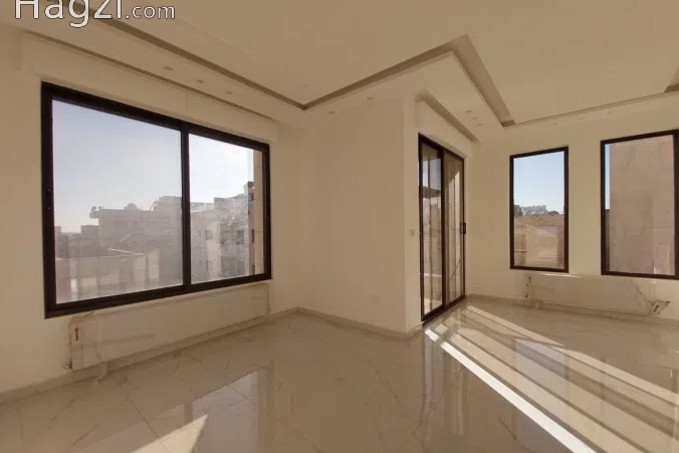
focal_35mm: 14
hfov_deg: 104.2
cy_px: 230
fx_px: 264
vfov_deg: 81.2
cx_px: 347
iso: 64
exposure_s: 1/720
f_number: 2.2
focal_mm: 1.3
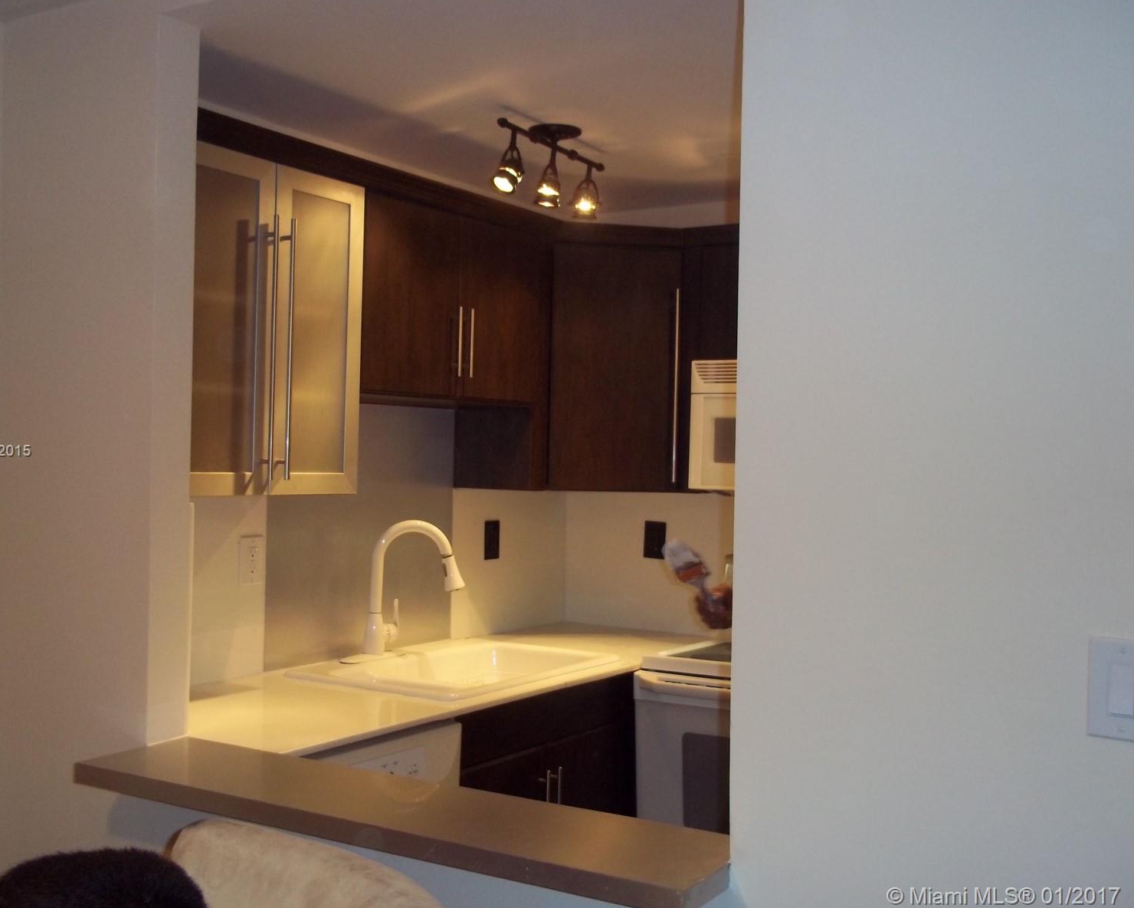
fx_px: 1275
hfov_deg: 47.9
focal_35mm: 38
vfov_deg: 39.2
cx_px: 523
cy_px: 452
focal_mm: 6.5
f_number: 3.1
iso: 160
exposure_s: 1/30
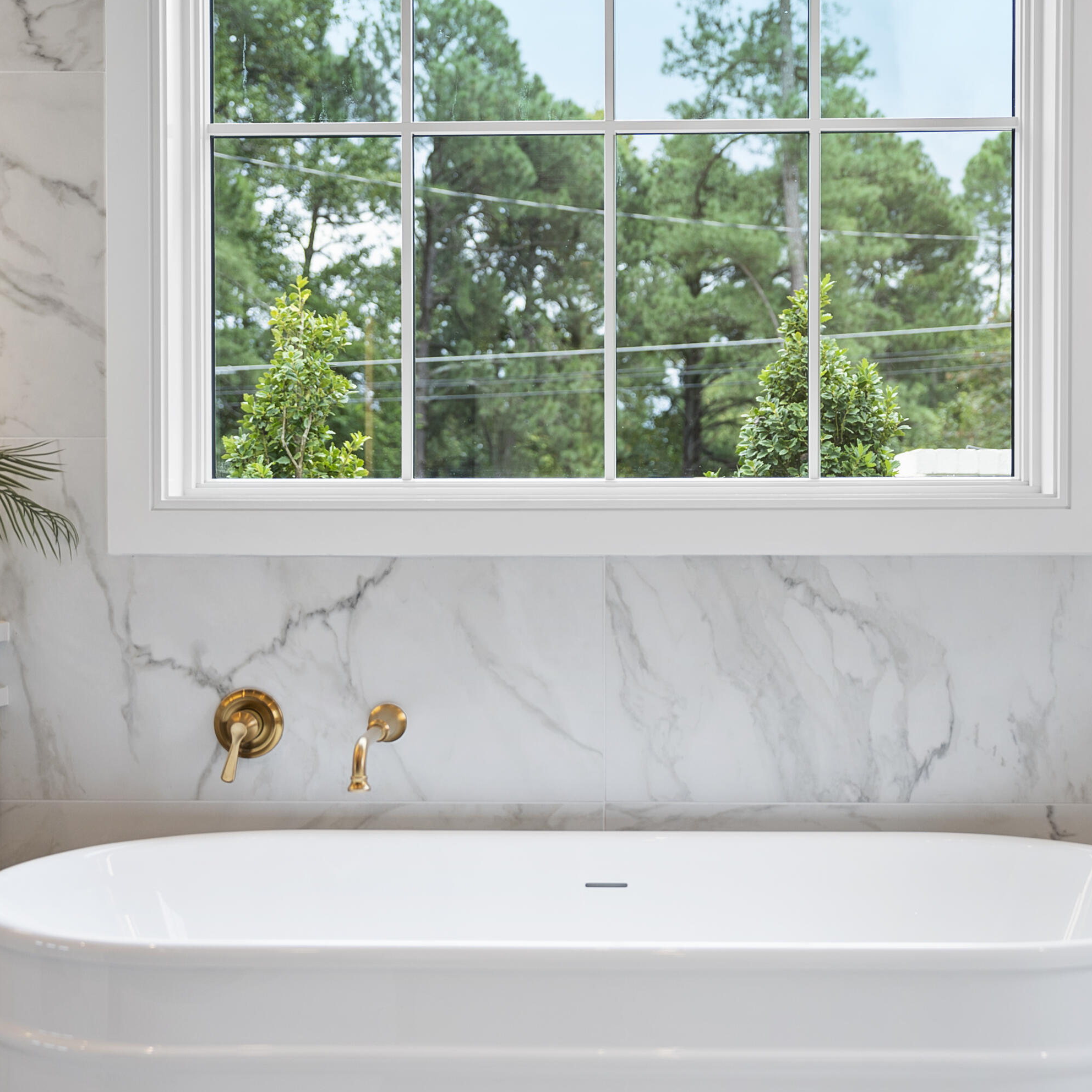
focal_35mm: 45
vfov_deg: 37.6
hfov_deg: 37.5
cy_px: 549
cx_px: 613
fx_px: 1606
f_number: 2.8
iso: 80
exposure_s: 1/200
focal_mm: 35
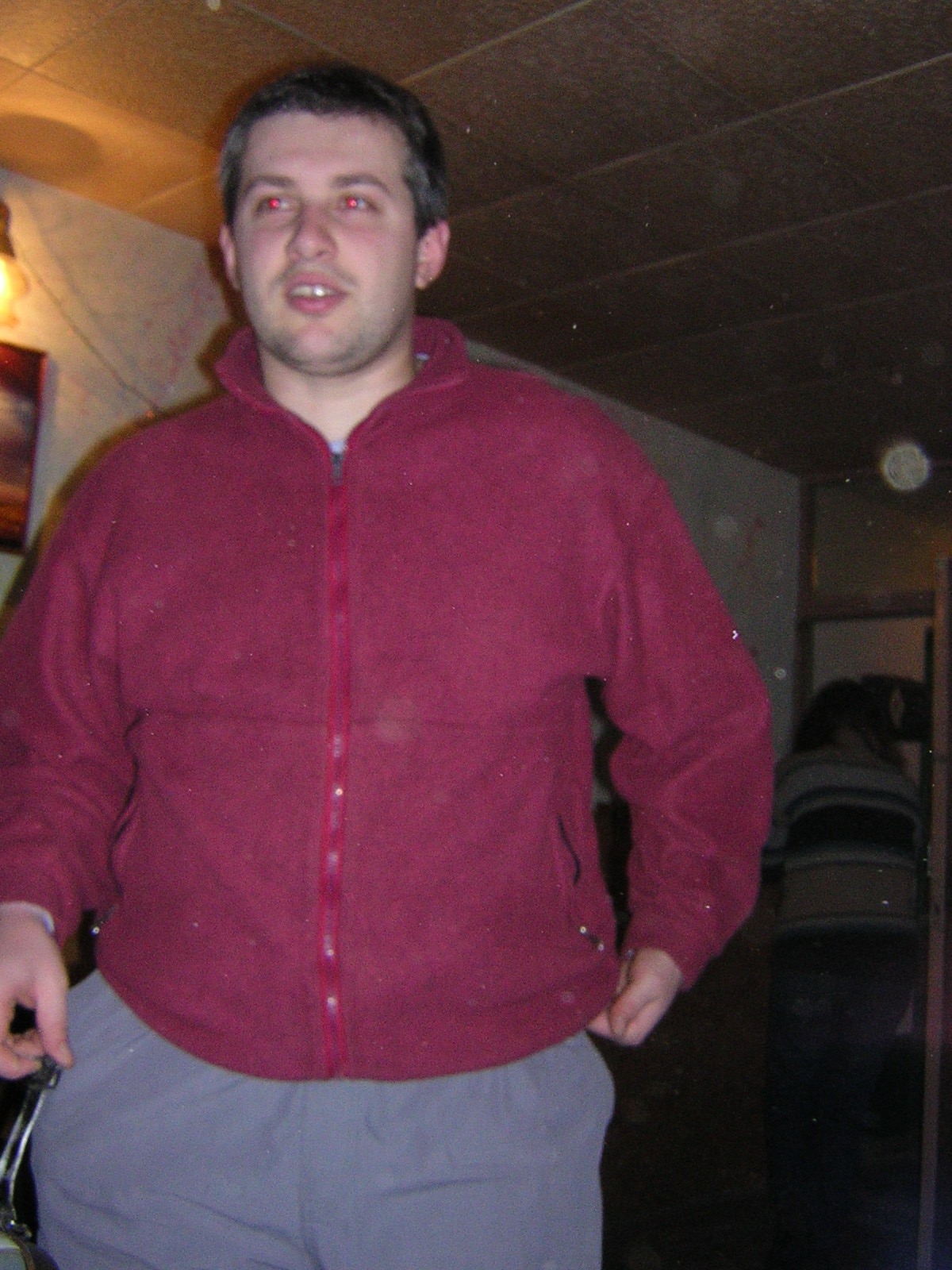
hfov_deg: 39.7
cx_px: 476
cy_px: 635
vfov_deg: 51.4
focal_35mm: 36
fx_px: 1320
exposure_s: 1/60.1
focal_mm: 4.7
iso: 400
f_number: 5.2
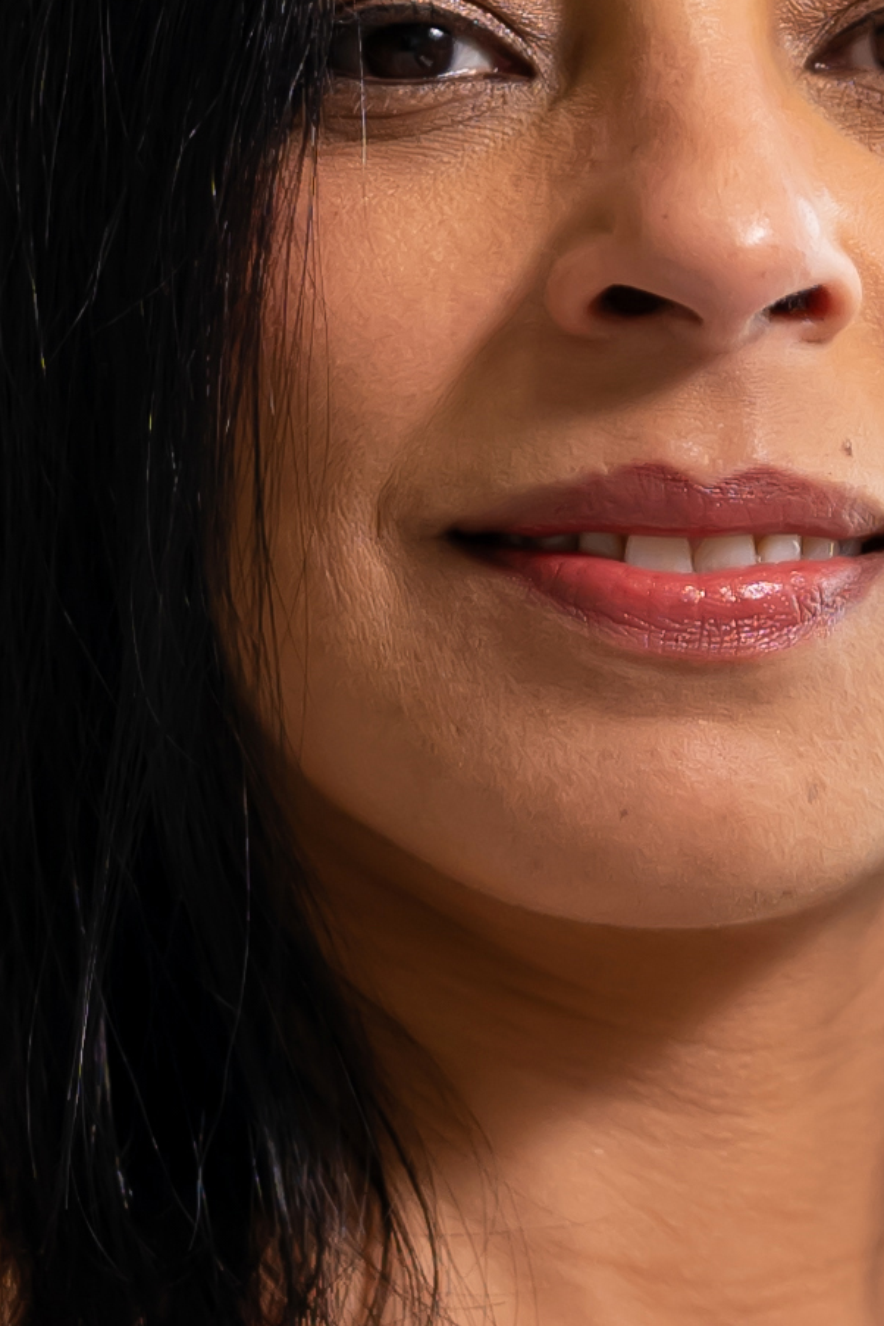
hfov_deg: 3.5
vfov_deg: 5.3
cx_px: 1498
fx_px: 14290
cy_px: 1117
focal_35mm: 388
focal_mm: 50
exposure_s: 1/640
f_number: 1.6
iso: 100
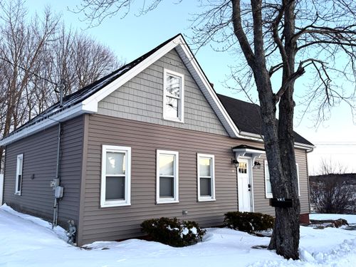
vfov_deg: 56.8
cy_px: 134
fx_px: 247
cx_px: 178
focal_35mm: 24
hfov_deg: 71.6
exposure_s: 1/94
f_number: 1.78
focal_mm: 6.76
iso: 200
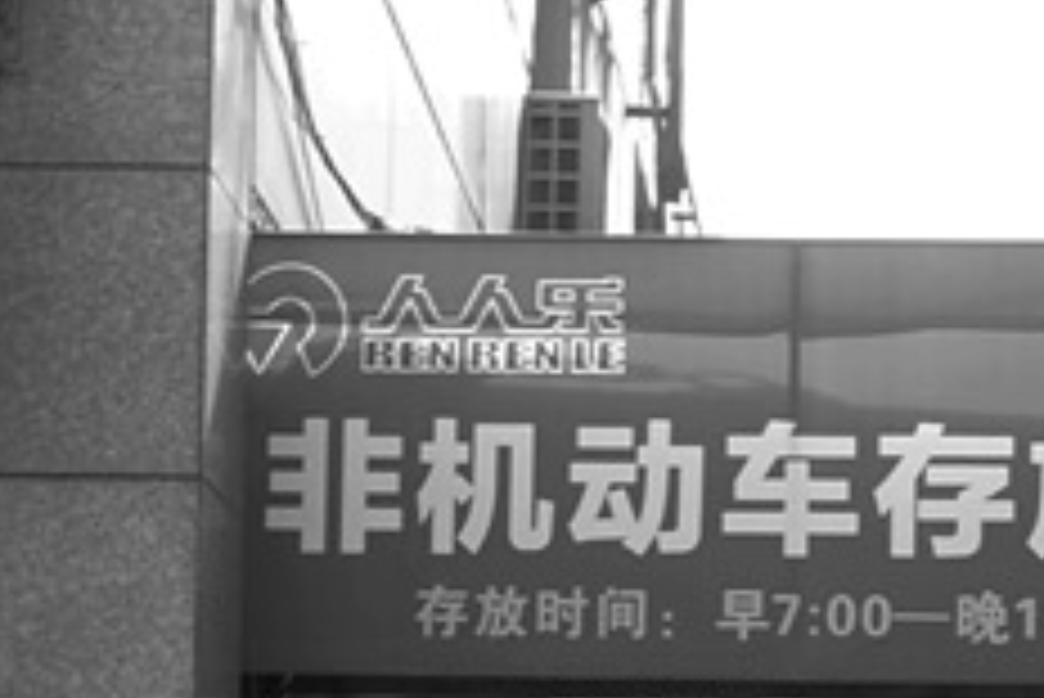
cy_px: 1128
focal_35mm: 155
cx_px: 1107
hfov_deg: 13.0
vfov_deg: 8.6
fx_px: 4498
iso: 100
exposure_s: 1/125
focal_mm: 24
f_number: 4.5
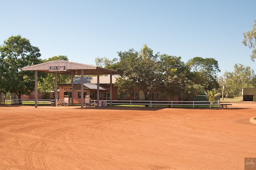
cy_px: 85
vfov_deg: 29.8
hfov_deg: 43.7
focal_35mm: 45
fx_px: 319
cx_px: 128
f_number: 10
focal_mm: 30
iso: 320
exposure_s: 1/400
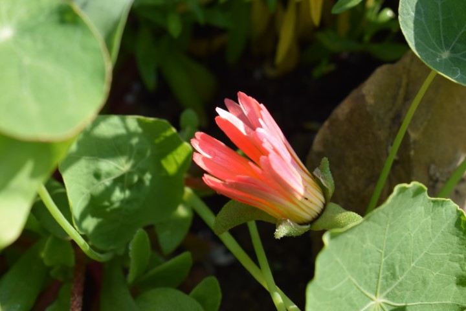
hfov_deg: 24.6
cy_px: 156
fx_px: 1068
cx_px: 233
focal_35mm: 82
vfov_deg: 16.6
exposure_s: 1/250
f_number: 8
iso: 220
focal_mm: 55
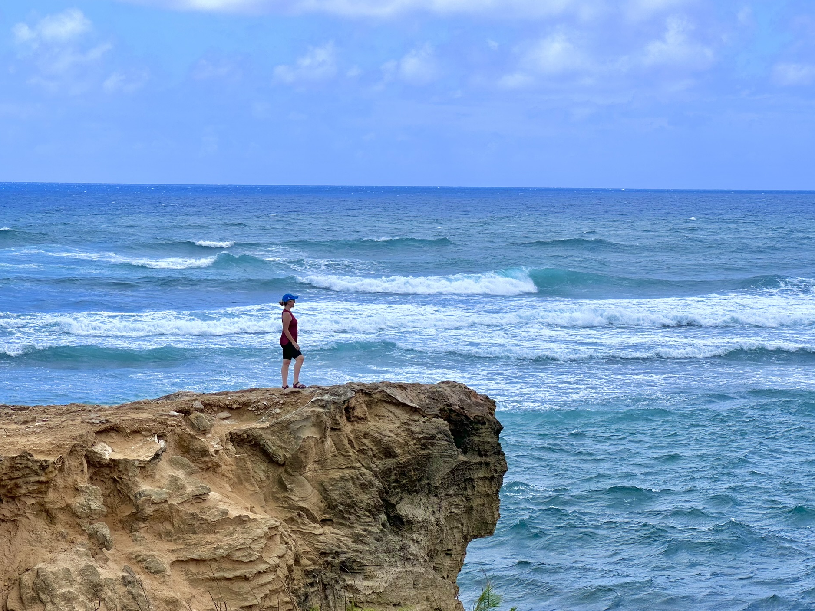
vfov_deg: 17.6
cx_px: 436
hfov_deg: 23.3
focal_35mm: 84
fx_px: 1978
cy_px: 304
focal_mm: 9
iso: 32
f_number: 2.8
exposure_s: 1/943
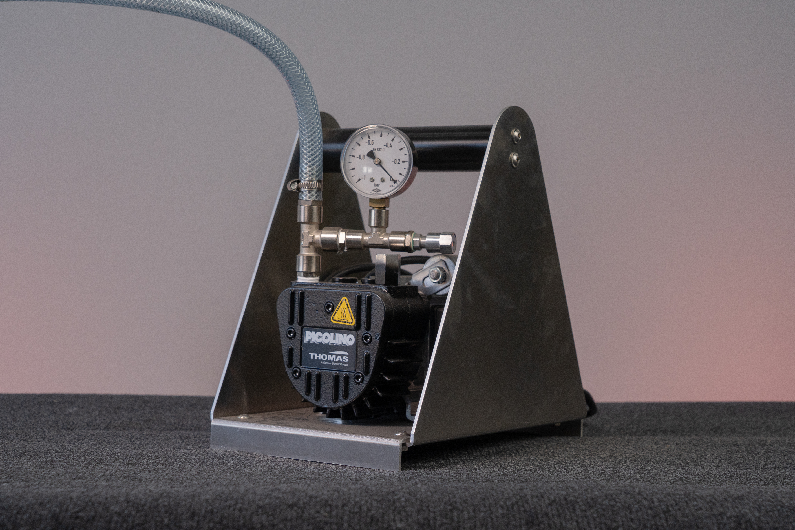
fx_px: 1568
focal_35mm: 71
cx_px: 398
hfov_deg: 28.5
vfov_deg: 19.2
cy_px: 265
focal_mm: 71
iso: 1000
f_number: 8
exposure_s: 1/400
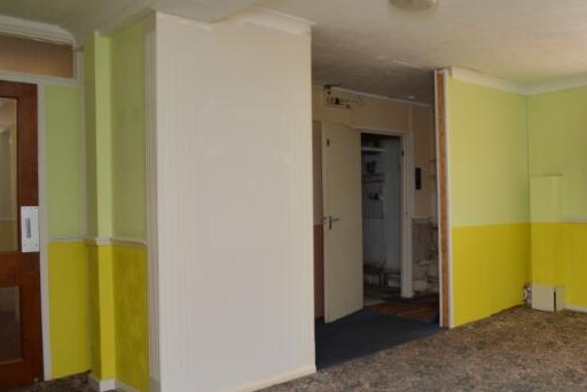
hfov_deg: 53.6
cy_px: 202
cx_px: 535
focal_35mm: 30
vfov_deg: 43.7
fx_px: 489
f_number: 5.6
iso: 100
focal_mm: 10
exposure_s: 1/25
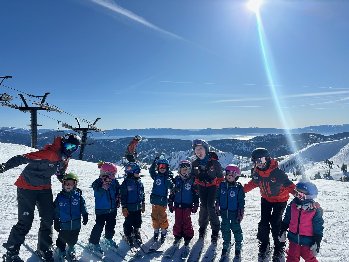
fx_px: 242
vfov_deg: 56.8
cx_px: 174
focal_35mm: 24
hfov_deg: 71.6
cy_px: 131
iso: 80
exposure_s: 1/10753
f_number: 1.78
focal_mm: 6.86
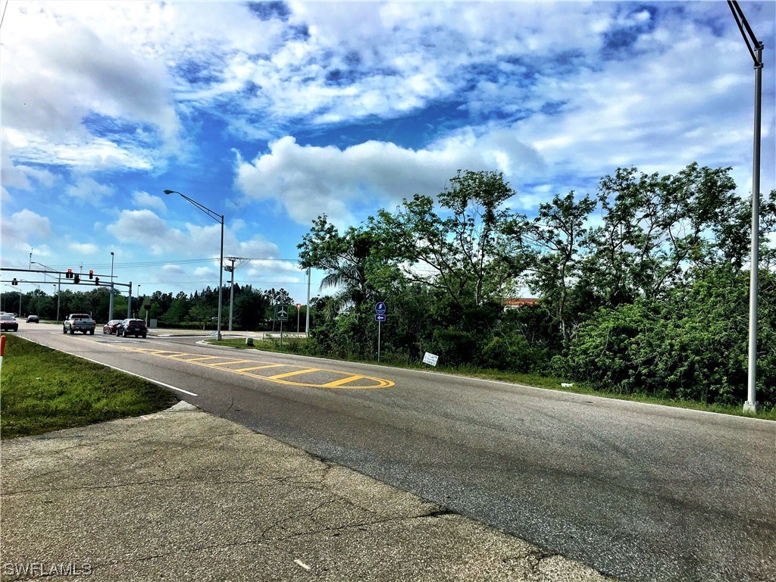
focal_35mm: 29
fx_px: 650
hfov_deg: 61.7
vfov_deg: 48.2
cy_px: 291
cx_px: 388
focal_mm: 4.15
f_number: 2.2
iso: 25
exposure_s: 1/1972
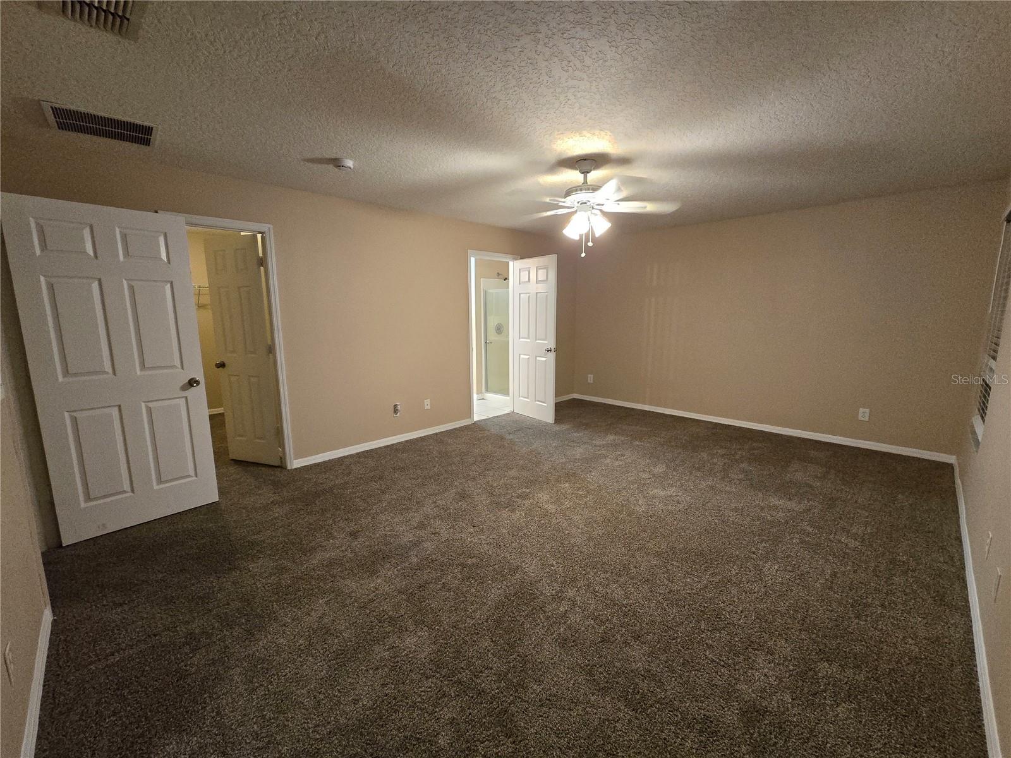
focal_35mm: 13
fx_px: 380
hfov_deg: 106.2
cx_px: 506
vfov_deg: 89.9
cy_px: 379
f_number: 2.2
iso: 1000
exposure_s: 1/60
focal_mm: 2.2
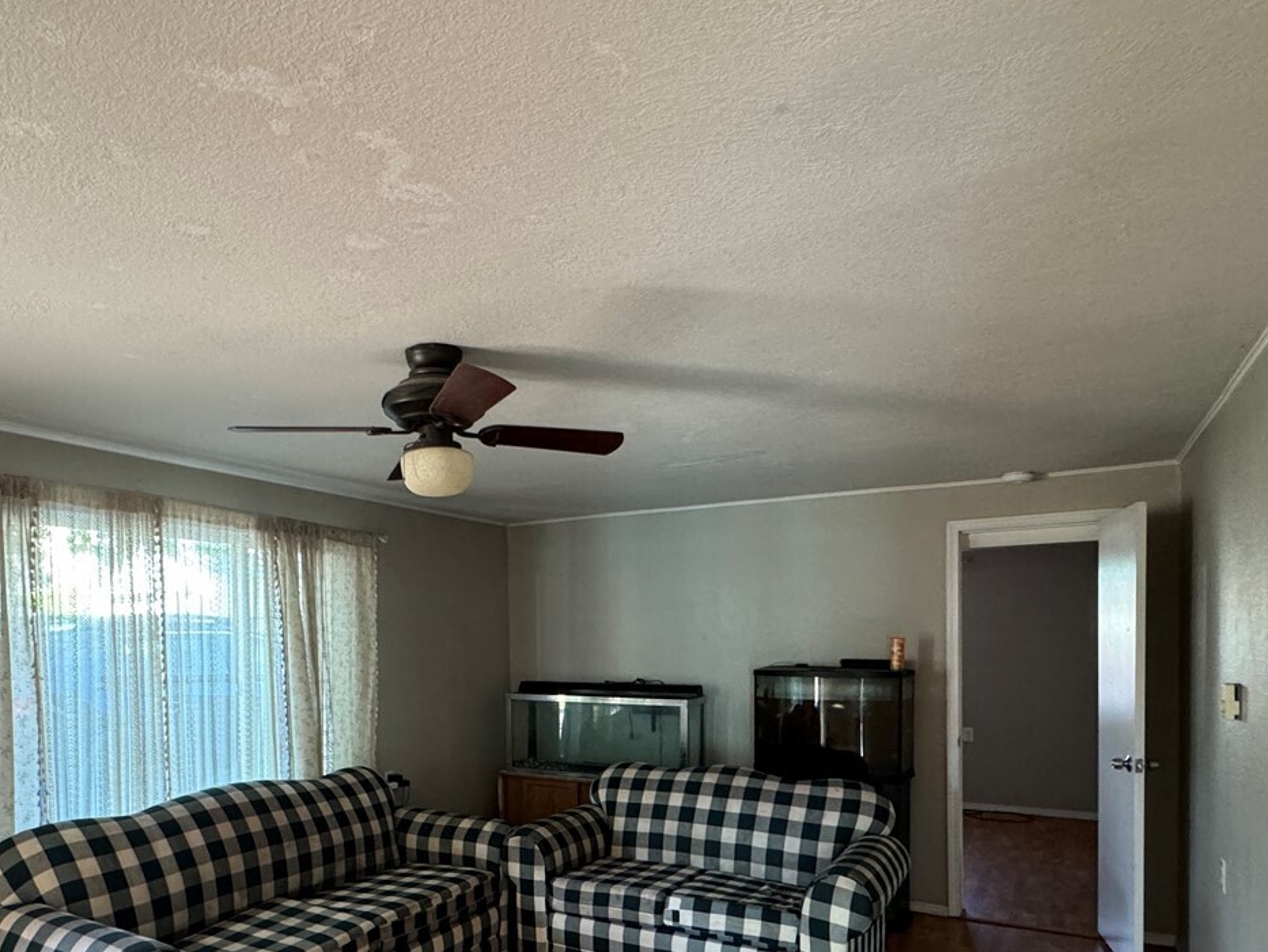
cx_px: 506
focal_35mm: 24
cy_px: 670
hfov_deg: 70.8
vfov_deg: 55.1
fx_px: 879
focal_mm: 2.22
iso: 500
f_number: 2.2
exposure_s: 1/60
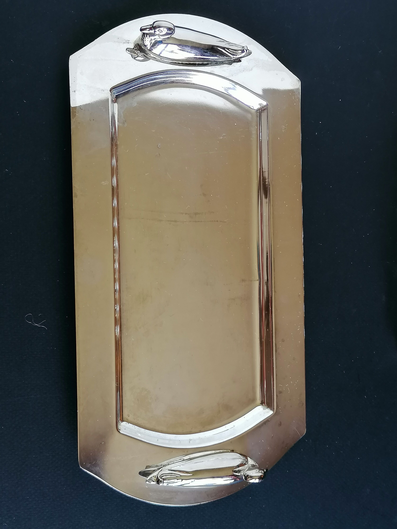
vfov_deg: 46.8
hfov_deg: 36.0
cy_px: 264
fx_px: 612
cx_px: 198
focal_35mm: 40
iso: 100
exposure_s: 1/50
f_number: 1.8
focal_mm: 4.75
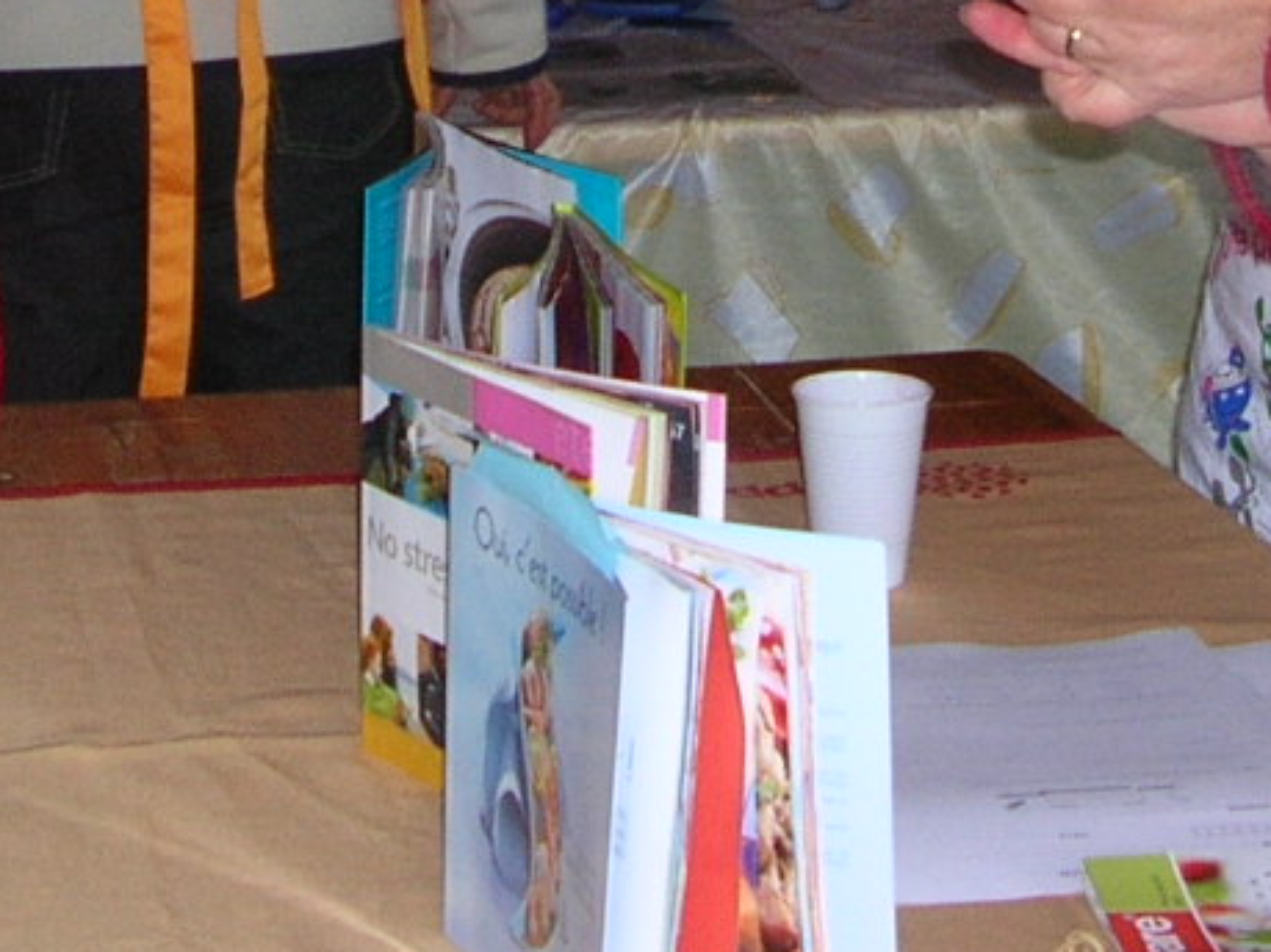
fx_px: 4478
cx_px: 786
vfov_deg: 11.7
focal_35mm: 122
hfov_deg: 16.1
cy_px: -407
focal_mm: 5.8
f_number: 2.8
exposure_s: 1/60.1
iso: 78
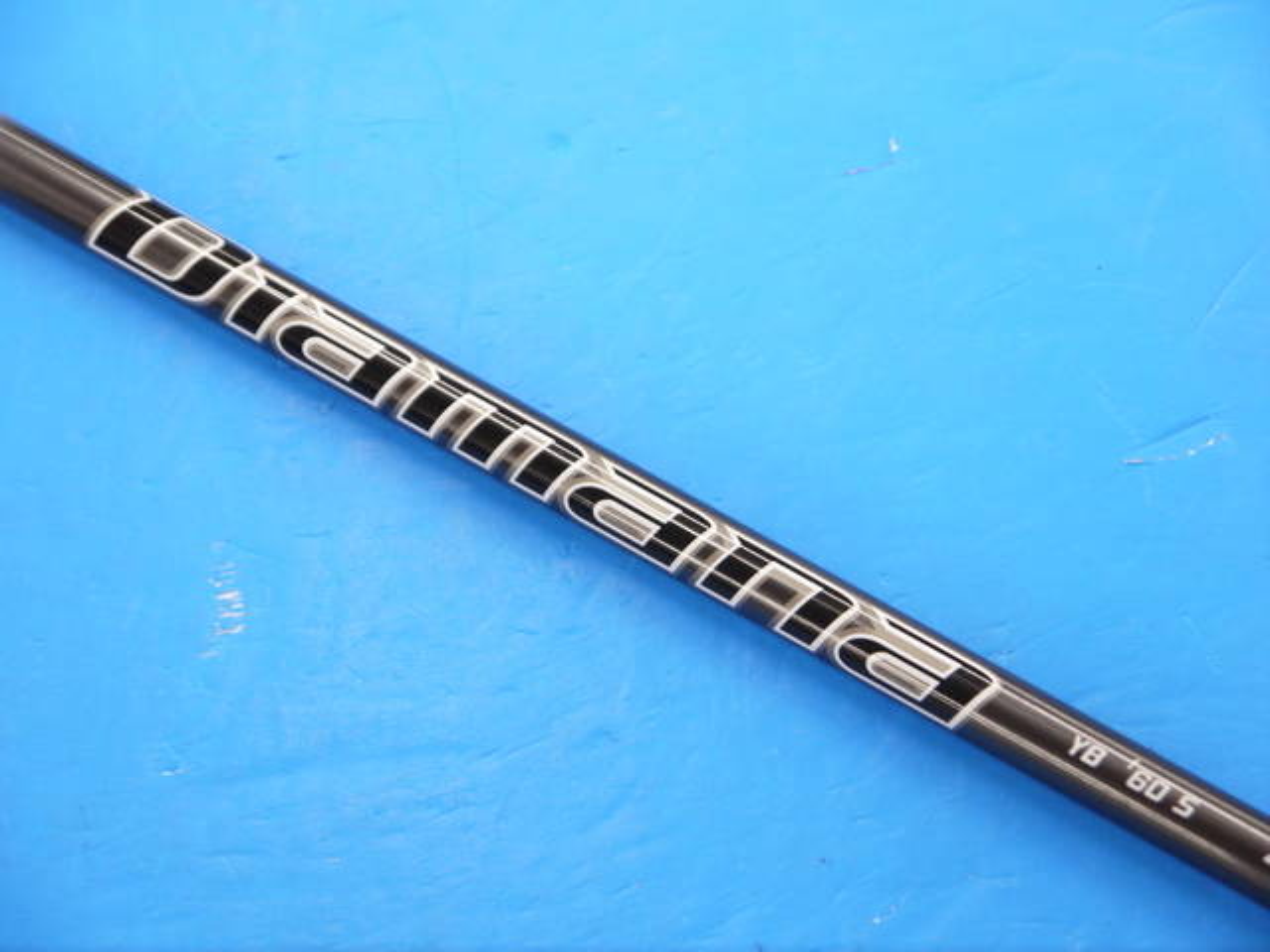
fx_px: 2862
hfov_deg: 25.0
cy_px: 476
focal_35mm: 78
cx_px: 635
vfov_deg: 18.9
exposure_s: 1/80
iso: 640
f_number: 5.5
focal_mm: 39
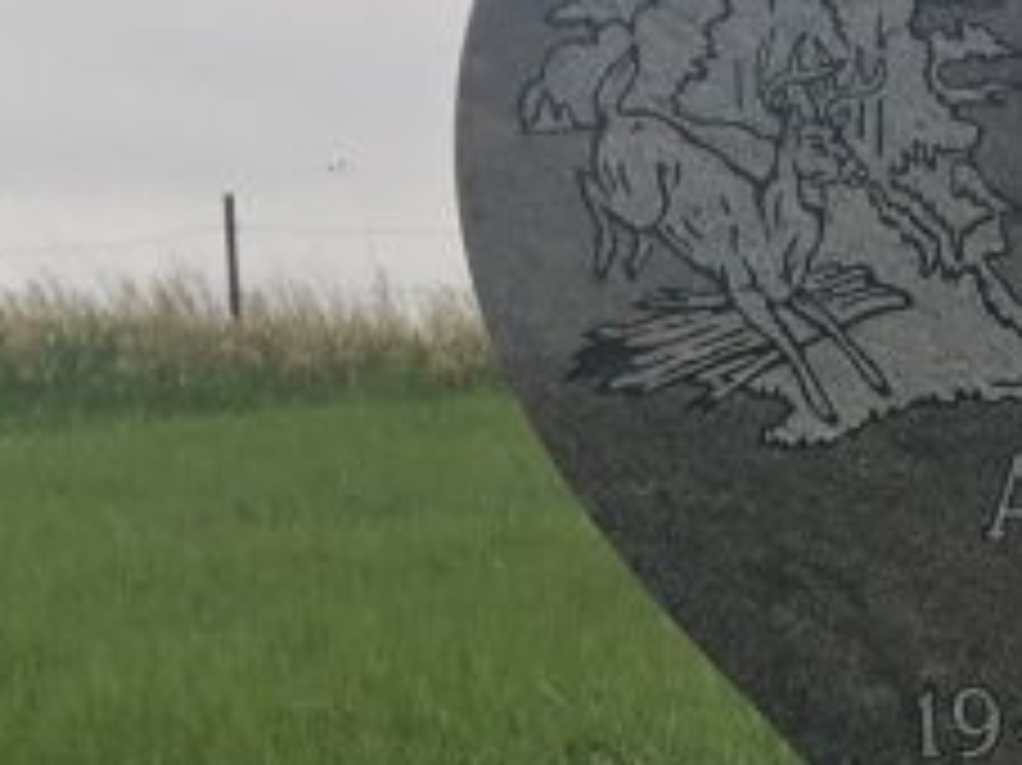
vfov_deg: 10.9
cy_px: 1143
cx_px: 1985
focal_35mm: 131
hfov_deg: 13.2
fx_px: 3866
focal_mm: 4.15
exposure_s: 1/314
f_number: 2.2
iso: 25
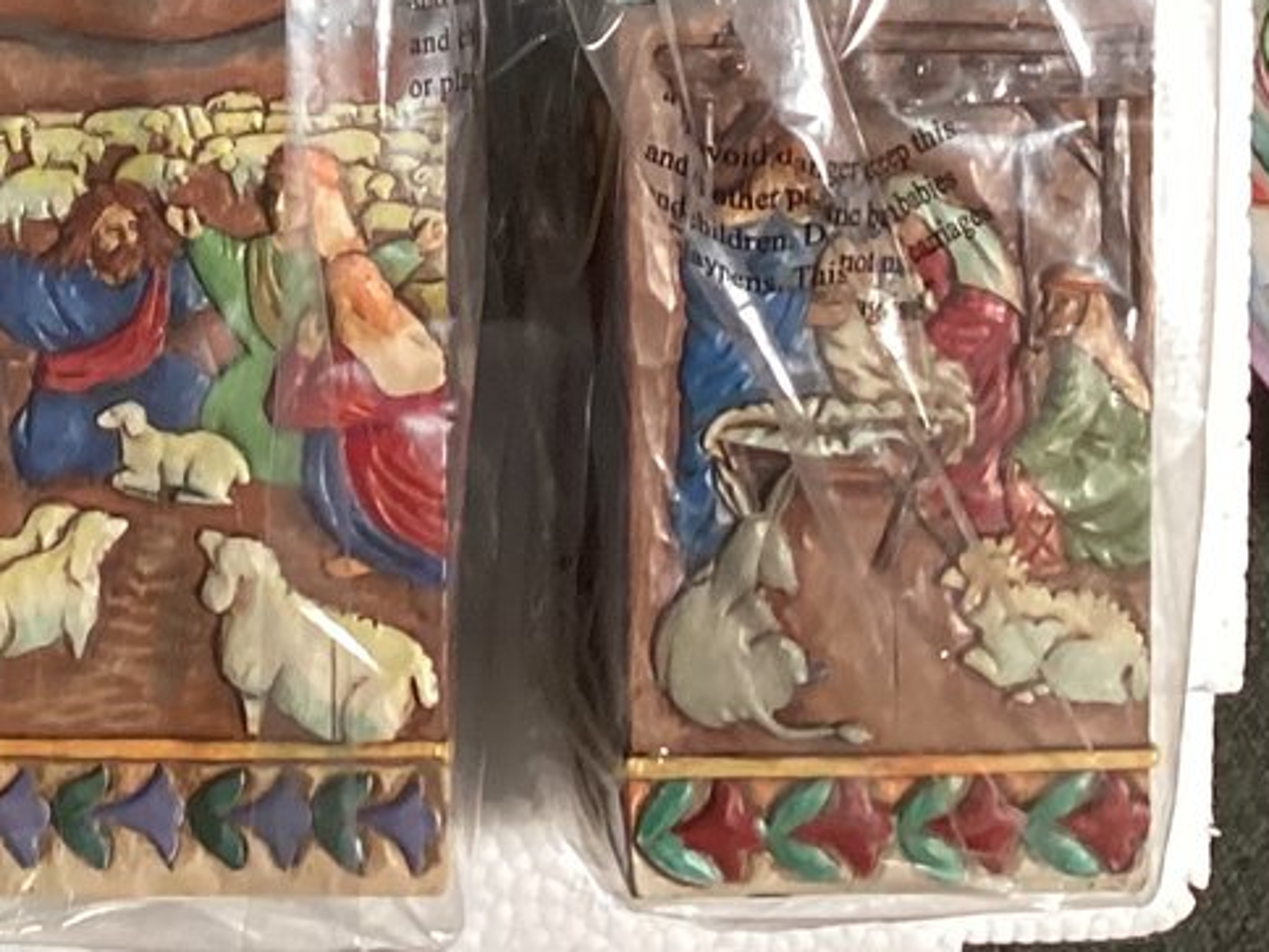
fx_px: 3556
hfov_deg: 19.6
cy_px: -497
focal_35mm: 97
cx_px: -9
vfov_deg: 14.2
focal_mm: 3.3
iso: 200
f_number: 2.4
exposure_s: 1/60
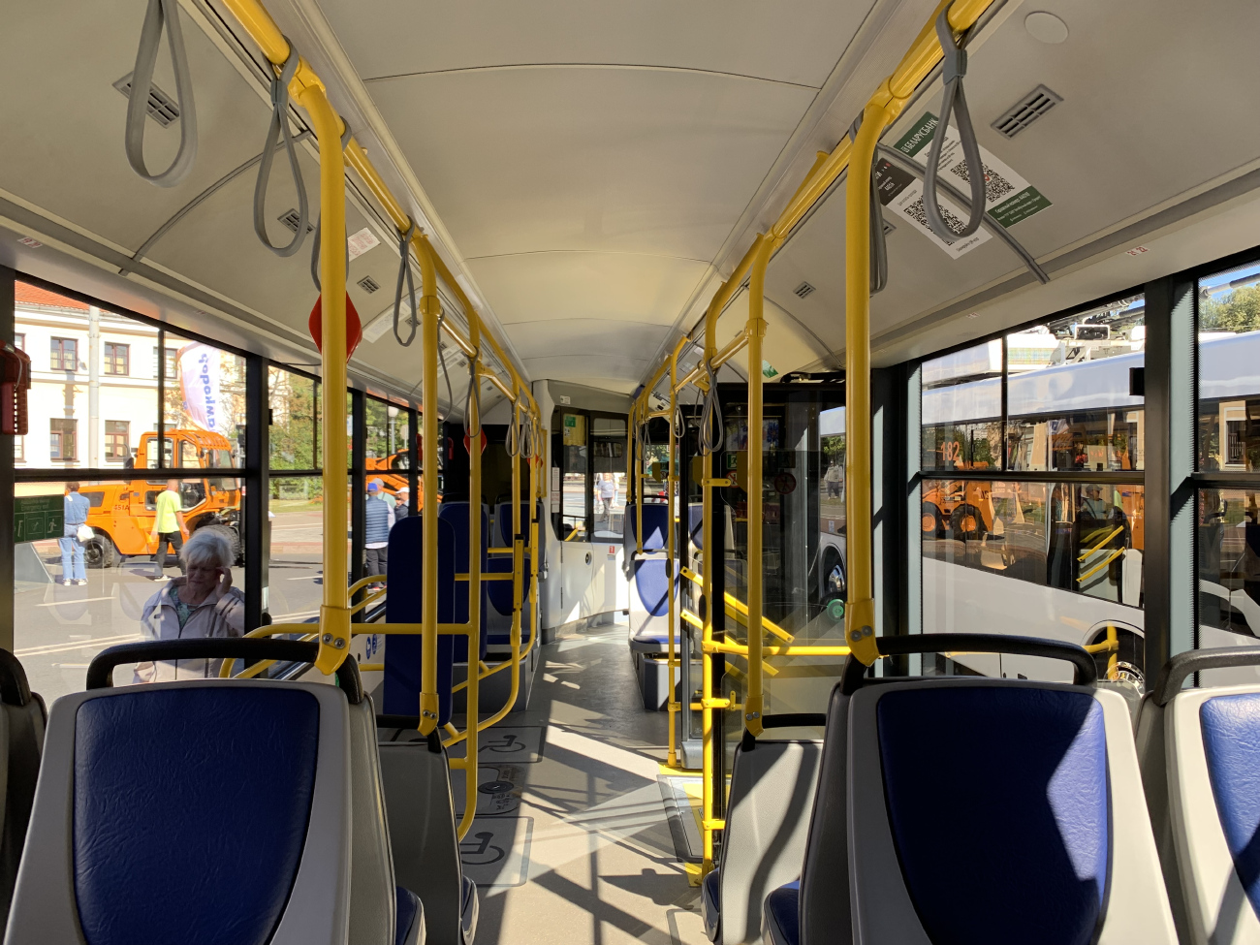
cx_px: 630
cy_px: 472
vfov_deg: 53.1
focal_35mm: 26
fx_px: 946
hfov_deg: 67.3
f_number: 1.8
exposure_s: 1/161
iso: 25
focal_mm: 4.25
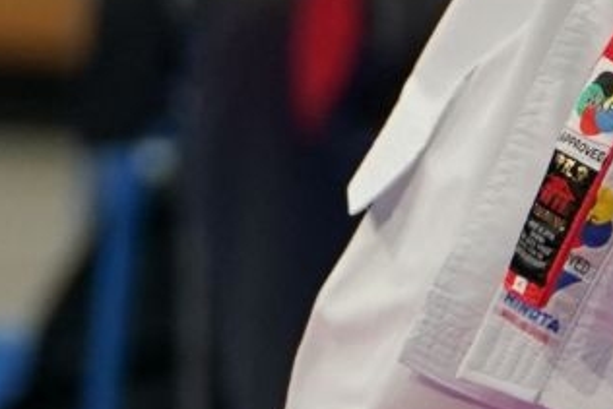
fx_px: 20374
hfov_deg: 1.7
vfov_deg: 1.1
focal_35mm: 1196
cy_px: -632
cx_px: 960
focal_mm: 140
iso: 1250
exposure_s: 1/1000
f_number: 2.8
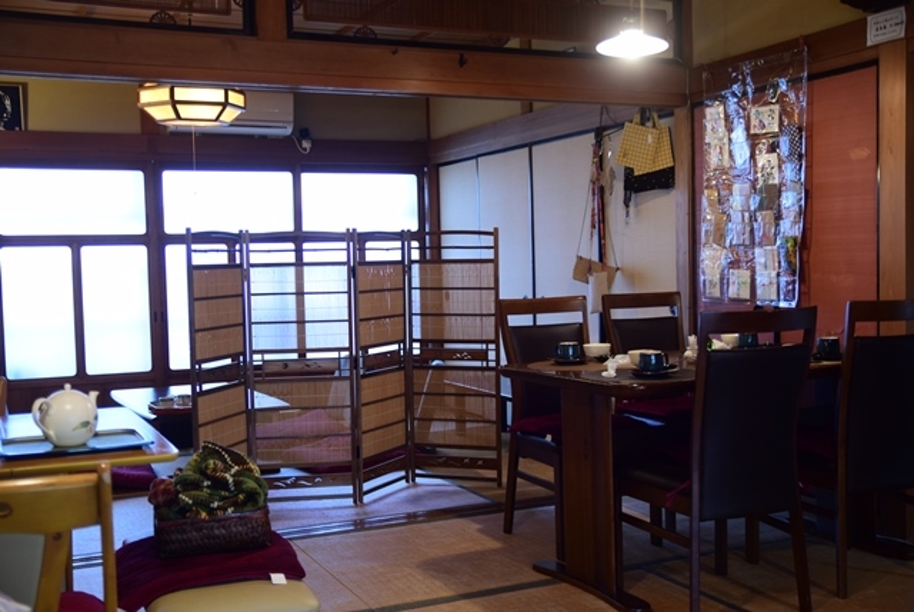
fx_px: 1144
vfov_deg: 29.9
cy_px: 306
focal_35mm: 45
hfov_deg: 43.6
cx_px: 457
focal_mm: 30
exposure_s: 1/50
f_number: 2.8
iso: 400
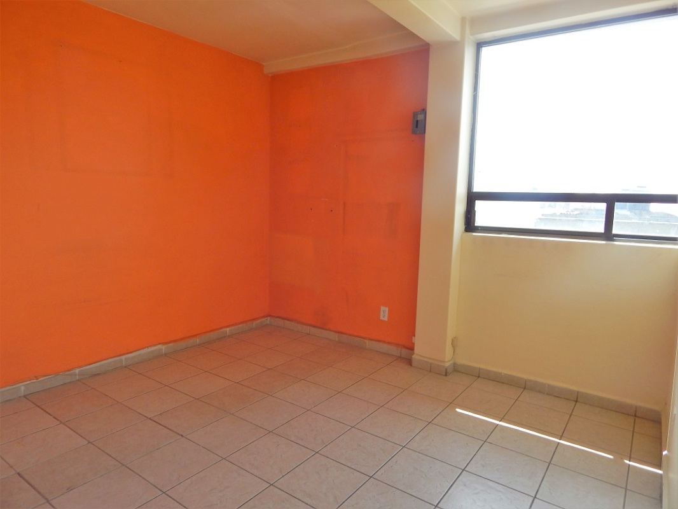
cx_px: 339
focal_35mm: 23
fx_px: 451
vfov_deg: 58.9
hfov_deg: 73.9
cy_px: 254
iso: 125
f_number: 3
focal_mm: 4
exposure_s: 1/100
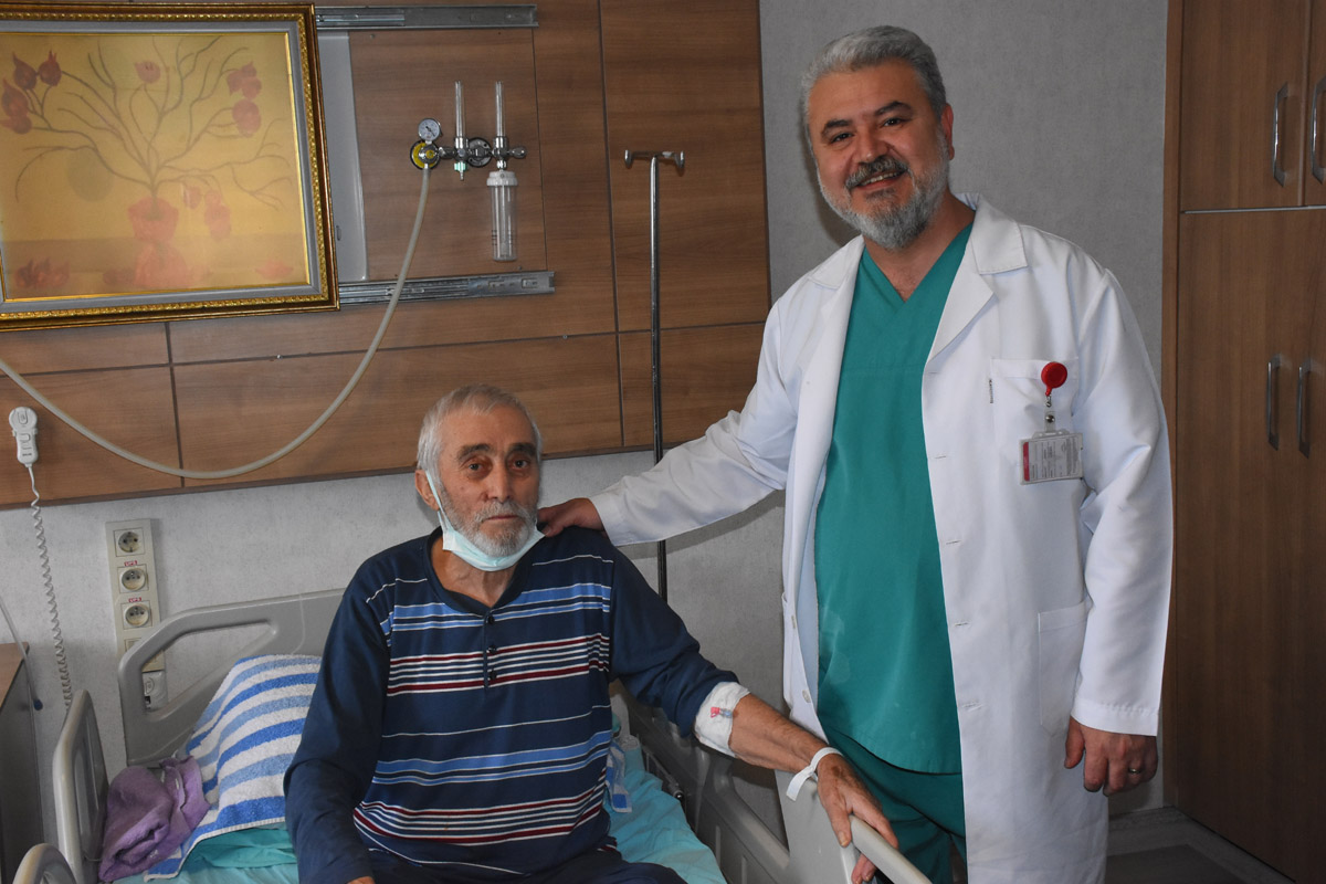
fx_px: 1436
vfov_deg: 34.2
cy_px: 442
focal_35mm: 39
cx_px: 663
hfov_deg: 49.6
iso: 2500
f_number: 11
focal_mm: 26
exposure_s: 1/80
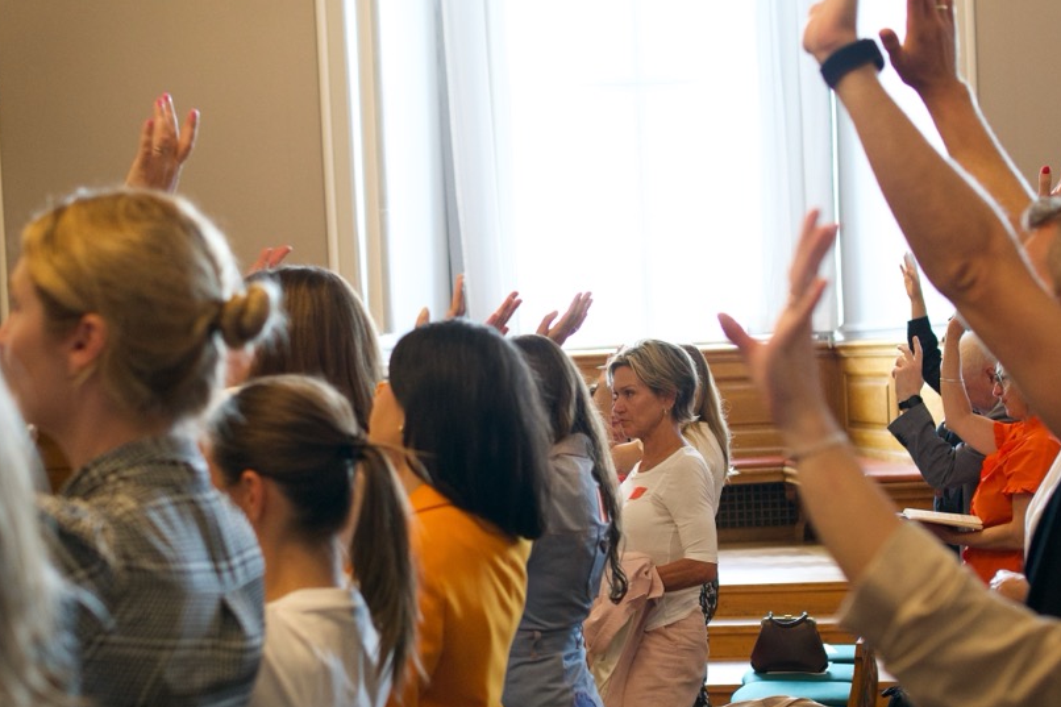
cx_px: 562
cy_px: 484
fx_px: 1974
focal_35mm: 67
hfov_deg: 30.1
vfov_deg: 20.2
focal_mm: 30
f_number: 2.5
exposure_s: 1/160
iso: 1600
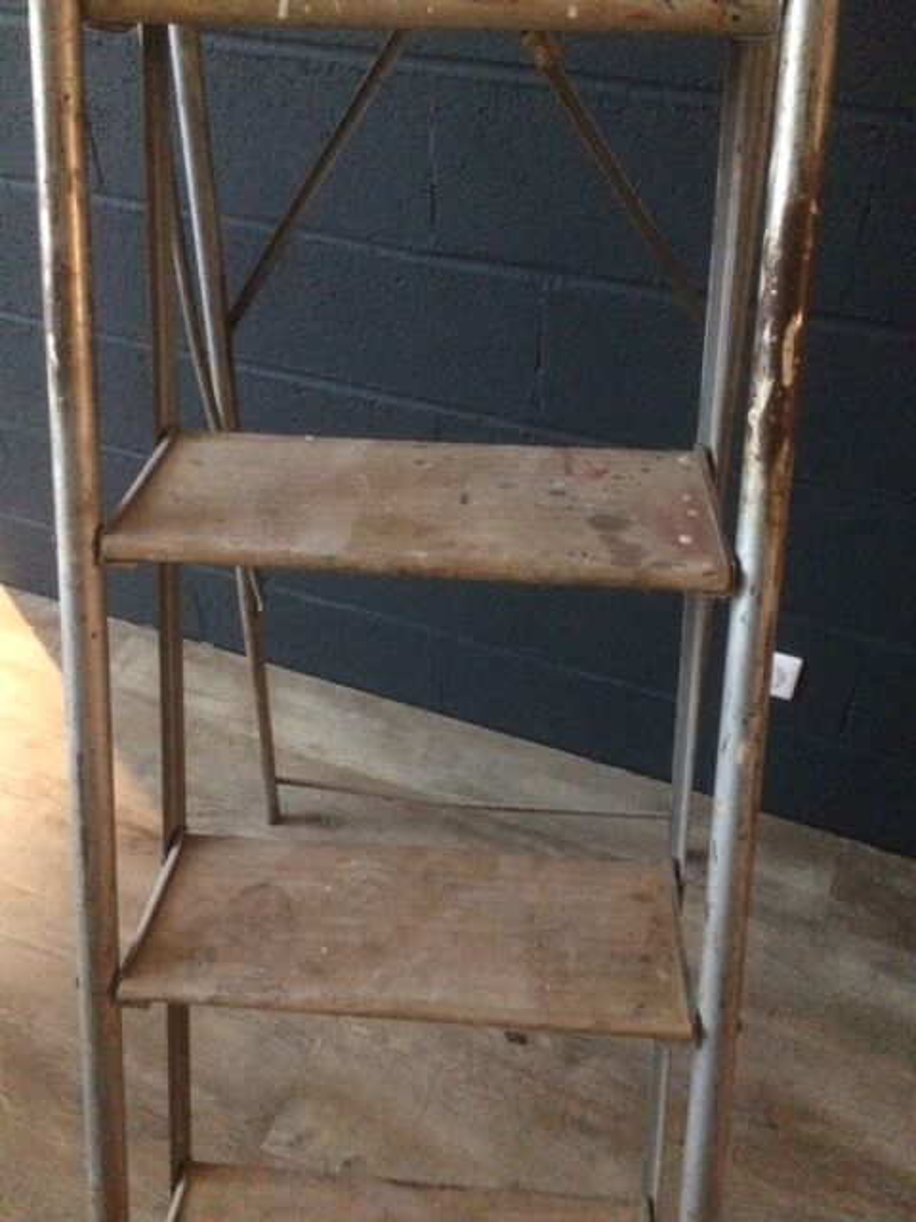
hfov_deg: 48.2
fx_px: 1023
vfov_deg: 61.7
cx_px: 458
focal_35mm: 29
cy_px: 611
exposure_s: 1/17
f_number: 2.2
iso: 800
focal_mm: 4.15
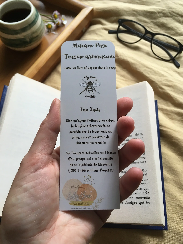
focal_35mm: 29
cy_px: 122
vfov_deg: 61.7
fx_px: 204
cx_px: 92
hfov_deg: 48.2
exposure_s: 1/33
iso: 32
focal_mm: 4.15
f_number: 2.2
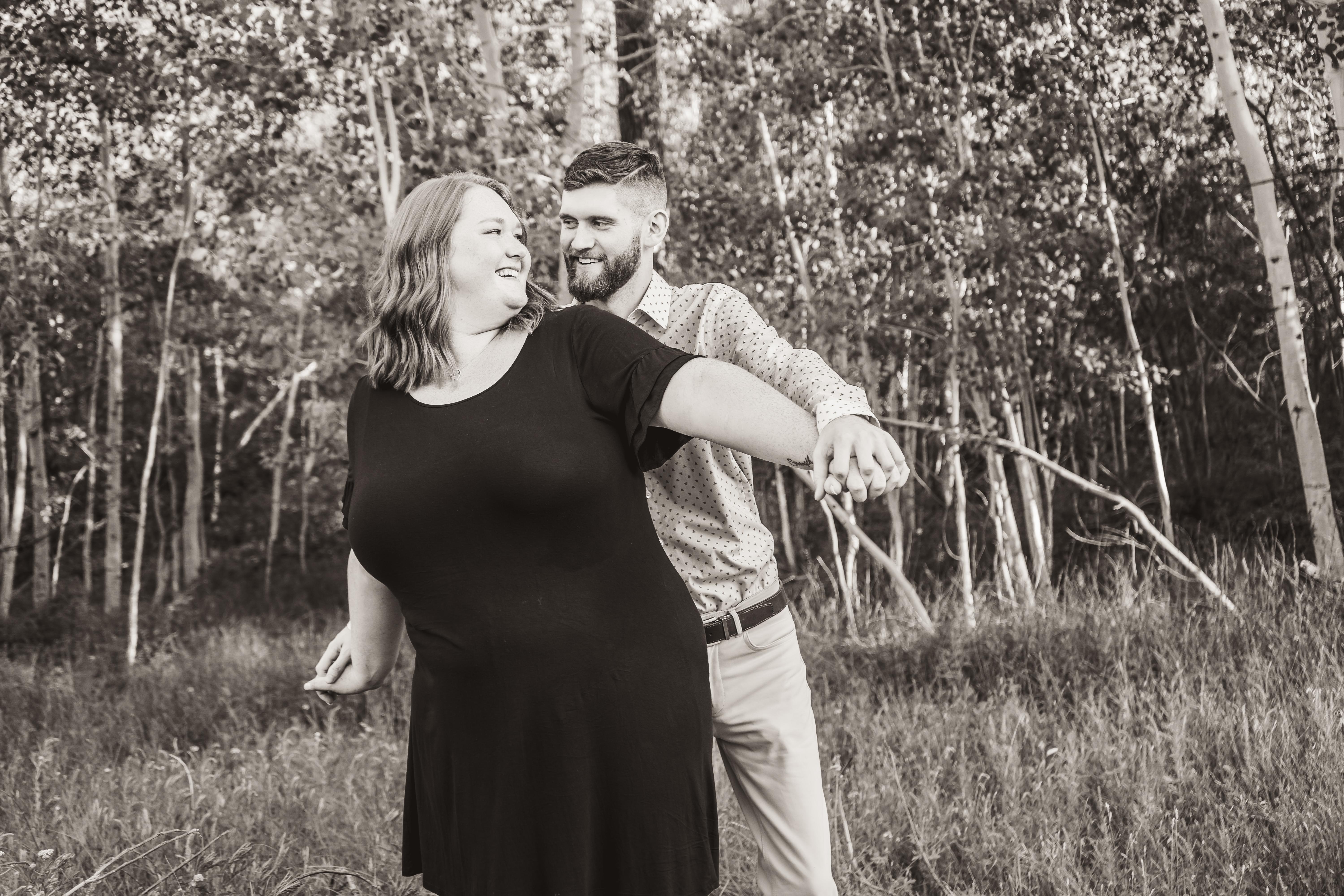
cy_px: 448
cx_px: 672
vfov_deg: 28.1
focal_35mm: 48
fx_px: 1792
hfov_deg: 41.1
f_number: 4.5
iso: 400
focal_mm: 48
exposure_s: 1/160
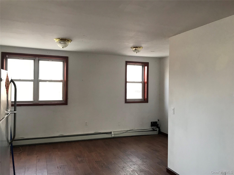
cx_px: 117
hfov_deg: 63.4
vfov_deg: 49.7
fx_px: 189
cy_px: 88
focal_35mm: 28
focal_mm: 3.99
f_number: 1.8
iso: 20
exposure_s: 1/30
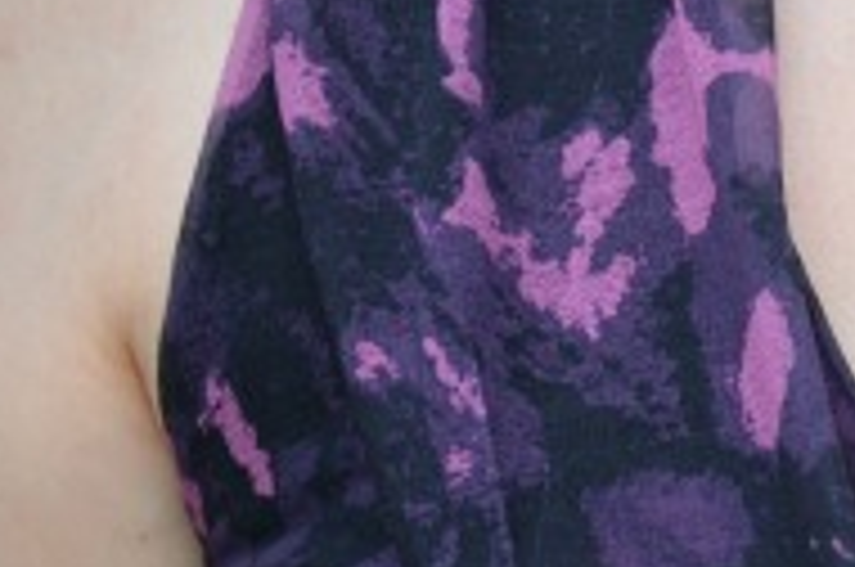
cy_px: 124
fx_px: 4261
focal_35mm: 180
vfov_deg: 7.6
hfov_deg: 10.9
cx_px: 1431
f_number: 4.2
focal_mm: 35
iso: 140
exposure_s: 1/250
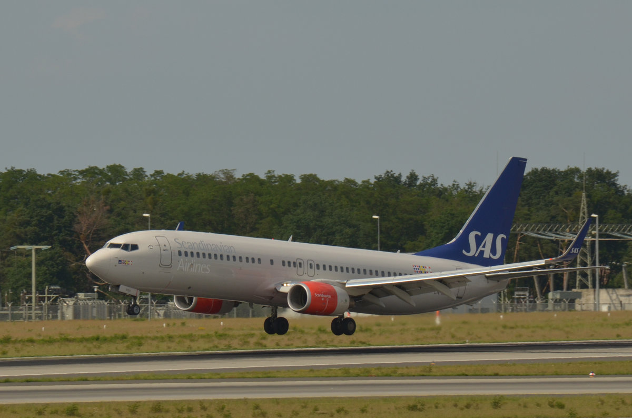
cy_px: 209
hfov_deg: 7.4
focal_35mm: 278
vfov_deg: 4.9
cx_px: 316
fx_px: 4860
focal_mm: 185
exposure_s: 1/800
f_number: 11
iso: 320
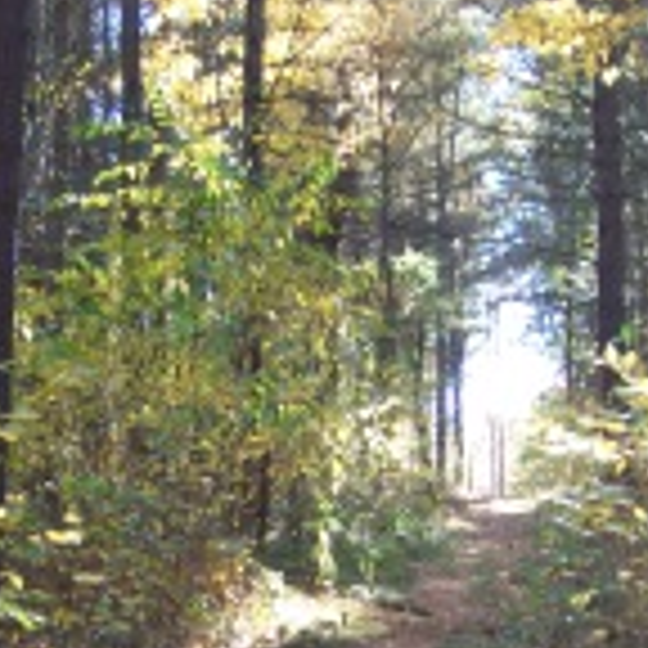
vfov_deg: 19.9
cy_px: 614
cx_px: 389
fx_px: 1800
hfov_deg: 20.4
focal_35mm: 85
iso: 75
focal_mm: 5.85
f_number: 2.8
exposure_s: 1/30
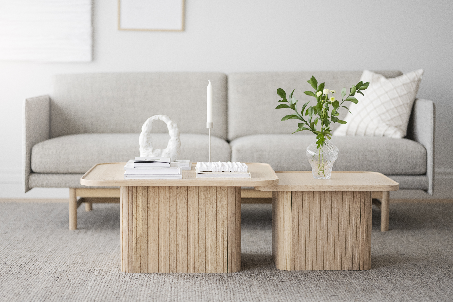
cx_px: 226
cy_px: 151
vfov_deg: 16.1
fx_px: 1069
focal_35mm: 85
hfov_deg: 23.9
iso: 500
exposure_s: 1/640
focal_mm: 85
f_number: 1.8
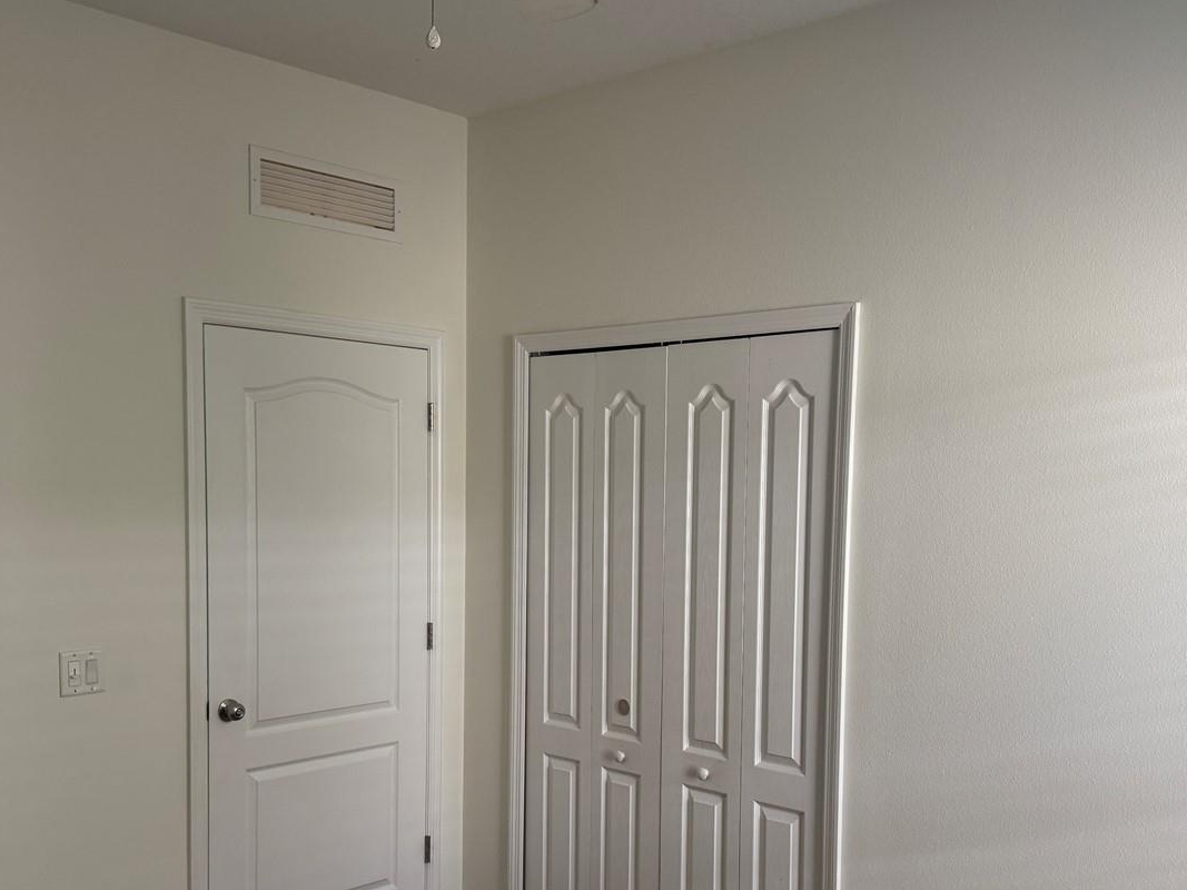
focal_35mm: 36
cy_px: 580
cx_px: 591
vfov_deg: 39.3
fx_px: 1234
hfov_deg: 51.4
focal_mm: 6.76
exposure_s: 1/121
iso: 200
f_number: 1.78
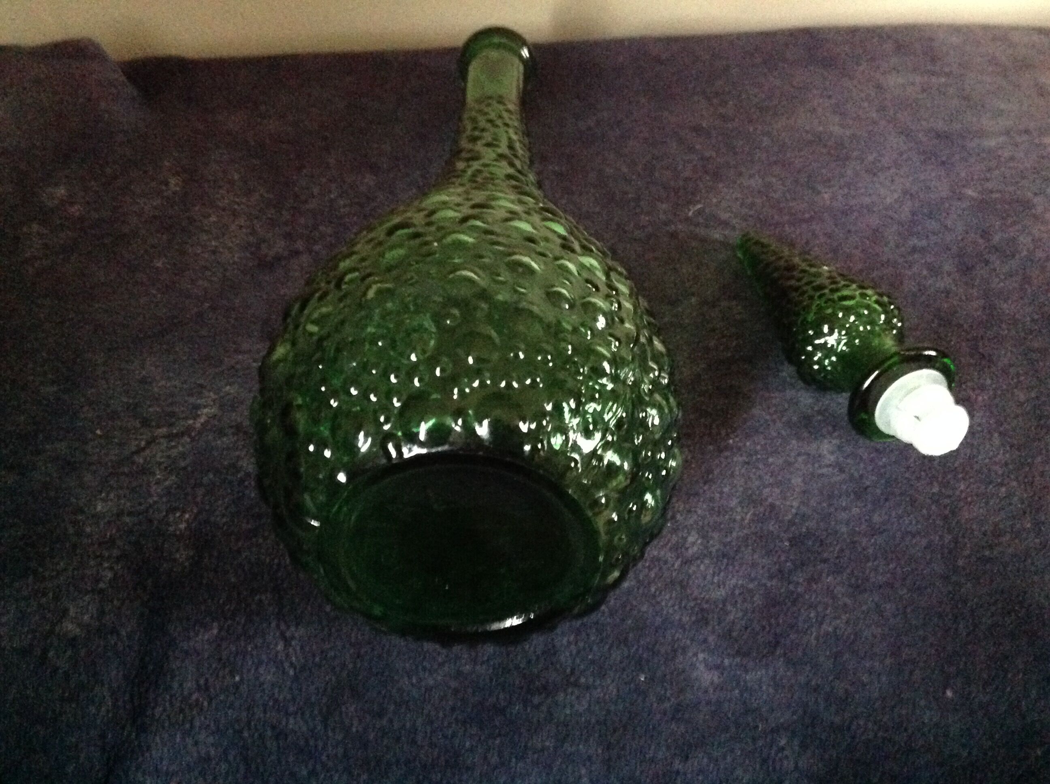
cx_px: 525
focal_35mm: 35
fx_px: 1060
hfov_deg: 52.7
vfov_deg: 40.6
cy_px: 392
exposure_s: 1/15
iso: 800
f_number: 2.4
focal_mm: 4.28
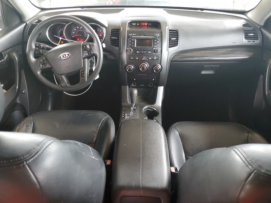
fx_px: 204
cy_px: 102
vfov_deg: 53.1
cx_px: 136
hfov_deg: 67.3
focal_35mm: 26
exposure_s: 1/60.2
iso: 197
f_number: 1.5
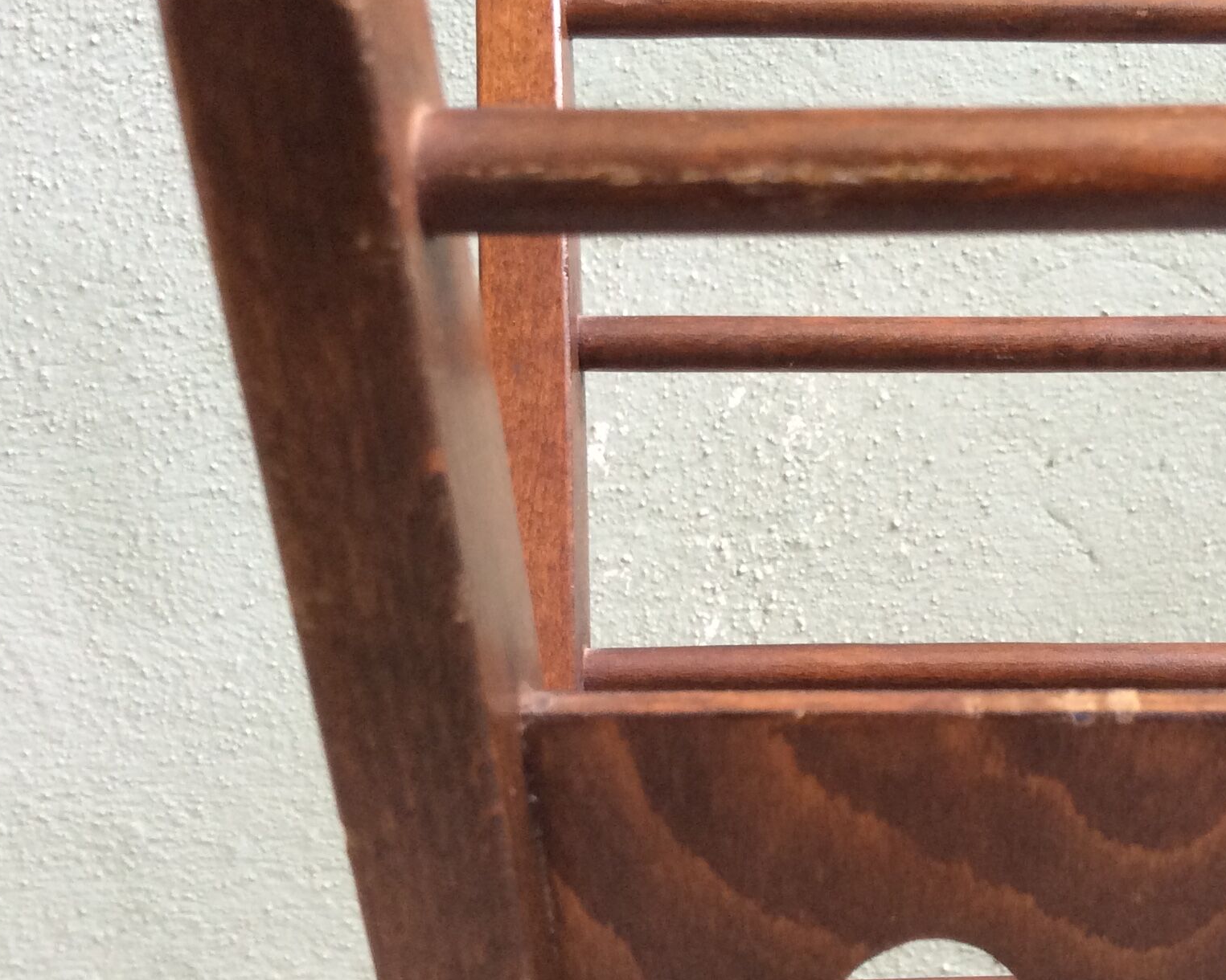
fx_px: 1923
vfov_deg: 28.6
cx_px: 941
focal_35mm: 53
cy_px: 512
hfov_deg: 34.5
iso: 80
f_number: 2.4
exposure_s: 1/25
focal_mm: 3.3
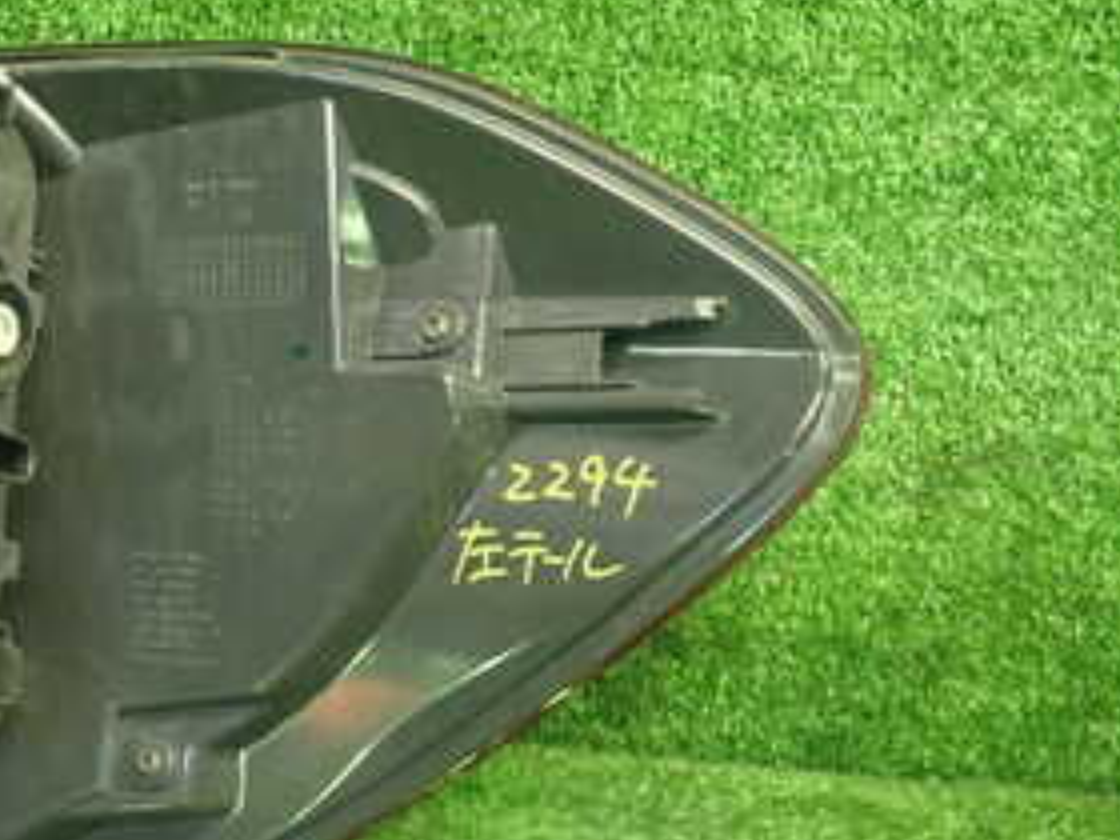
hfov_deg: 29.6
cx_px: -52
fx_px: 1941
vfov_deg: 24.4
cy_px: 524
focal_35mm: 60
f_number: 2.2
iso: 250
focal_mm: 5.05
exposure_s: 1/30
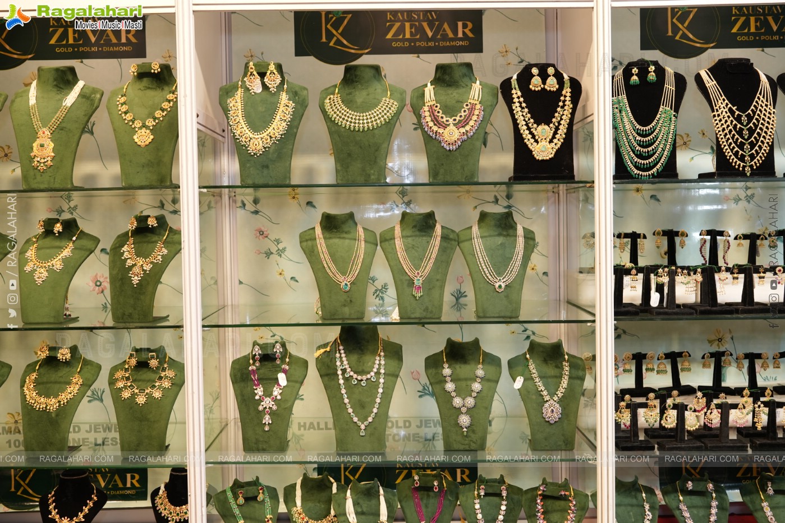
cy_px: 262
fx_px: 907
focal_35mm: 42
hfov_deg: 46.8
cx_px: 392
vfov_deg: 32.2
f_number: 5
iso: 500
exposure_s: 1/125
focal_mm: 41.6
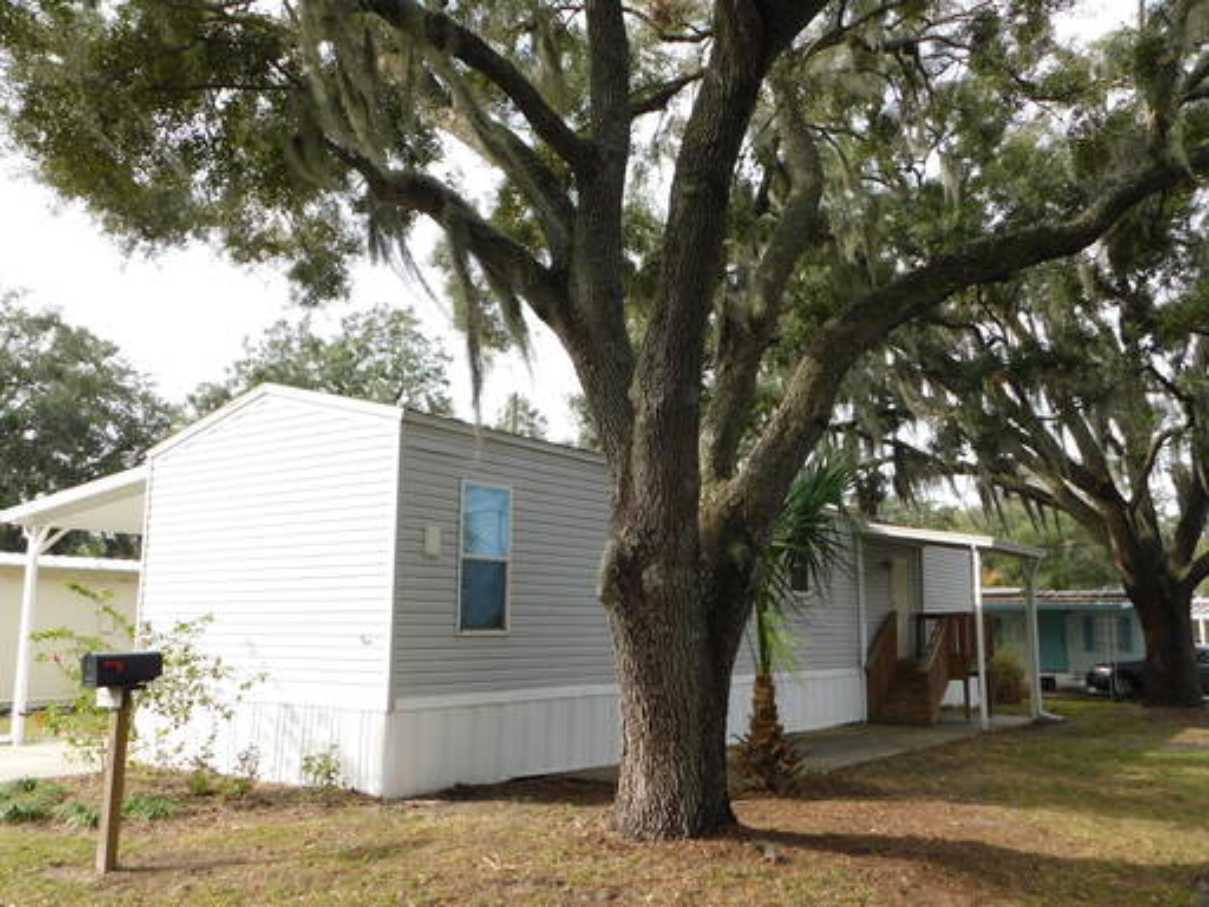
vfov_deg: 46.8
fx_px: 1048
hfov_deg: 60.0
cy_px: 454
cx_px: 604
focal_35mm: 30
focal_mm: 5.3
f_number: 3.2
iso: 125
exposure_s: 1/500
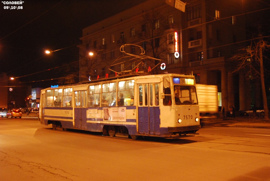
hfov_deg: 49.5
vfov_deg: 34.3
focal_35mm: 39
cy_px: 90
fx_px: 293
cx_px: 135
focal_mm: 26
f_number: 4
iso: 1600
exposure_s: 1/15
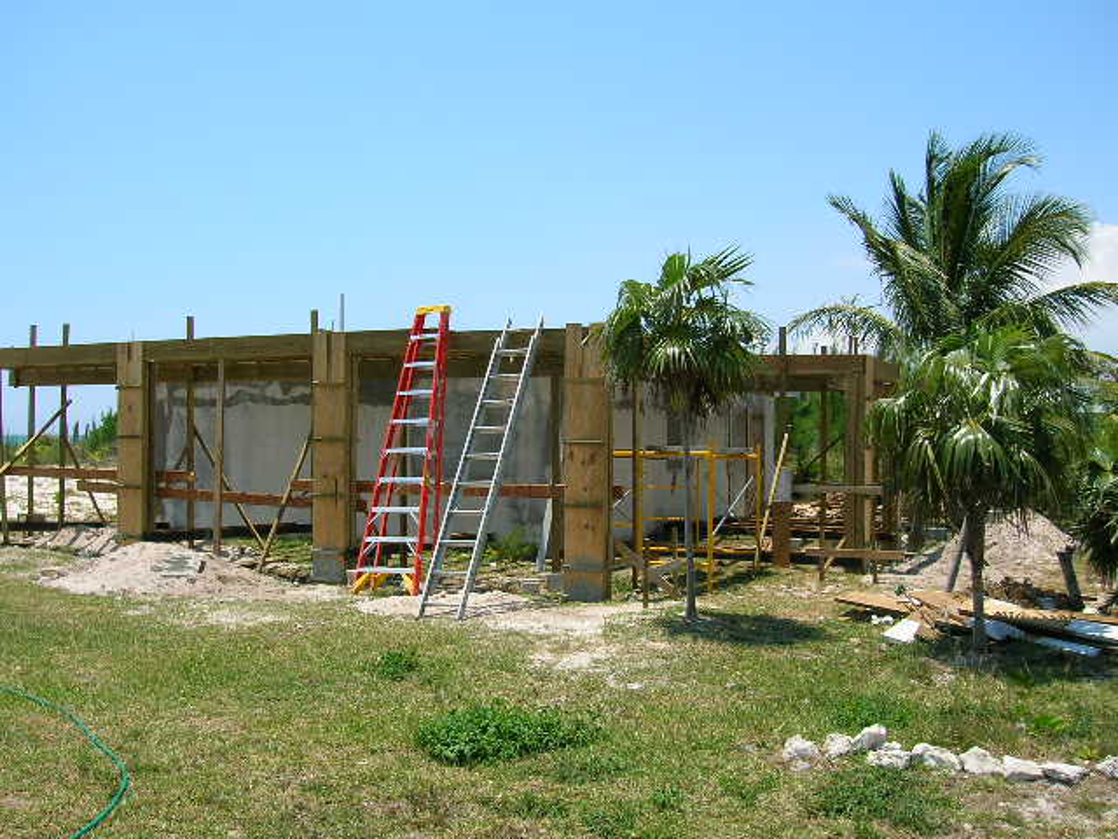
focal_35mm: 34
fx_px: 1098
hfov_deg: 54.0
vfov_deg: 41.8
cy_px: 420
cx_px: 559
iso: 50
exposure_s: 1/397
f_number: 4.9
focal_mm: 5.7
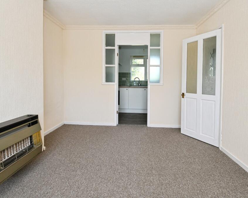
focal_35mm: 17
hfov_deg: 89.6
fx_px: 125
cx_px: 127
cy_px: 99
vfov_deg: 77.0
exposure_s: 1/125
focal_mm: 10
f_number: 7.1
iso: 800
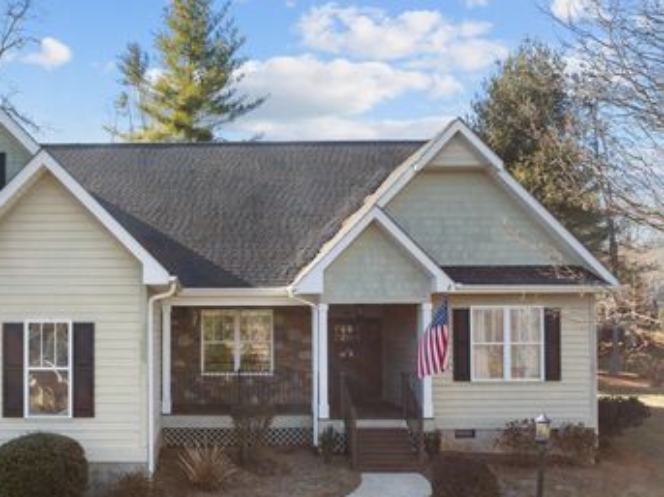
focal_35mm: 35
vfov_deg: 40.3
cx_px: 182
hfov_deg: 50.9
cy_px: 316
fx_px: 671
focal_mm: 12.29
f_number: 2.8
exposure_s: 1/400
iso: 400
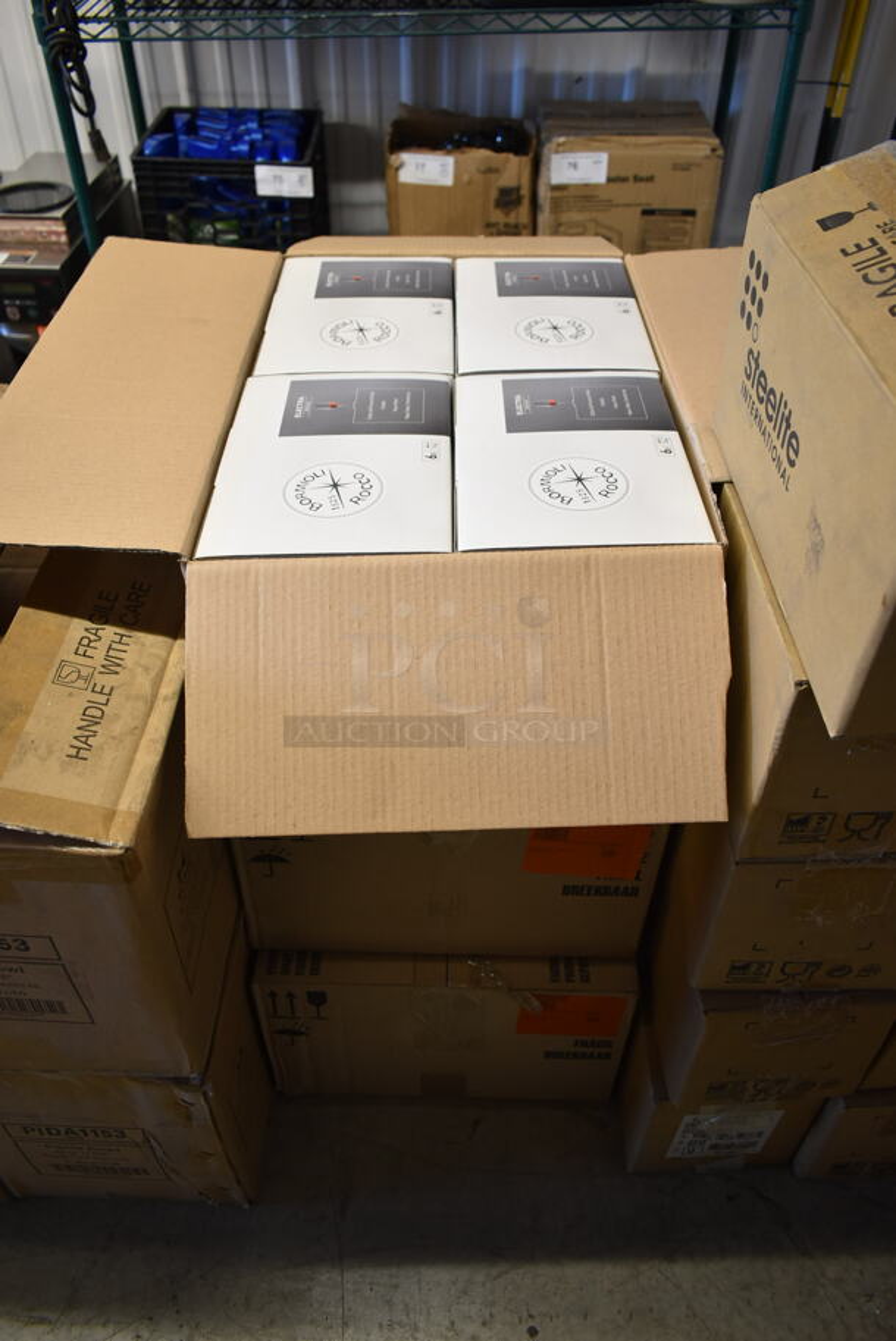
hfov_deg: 48.0
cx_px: 448
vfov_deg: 67.3
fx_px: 1006
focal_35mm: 27
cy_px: 670
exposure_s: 1/30
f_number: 3.5
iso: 450
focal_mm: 18
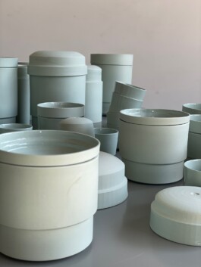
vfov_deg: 36.8
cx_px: 100
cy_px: 134
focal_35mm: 52
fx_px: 402
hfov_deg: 28.0
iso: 25
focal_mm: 6
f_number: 2
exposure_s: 1/168
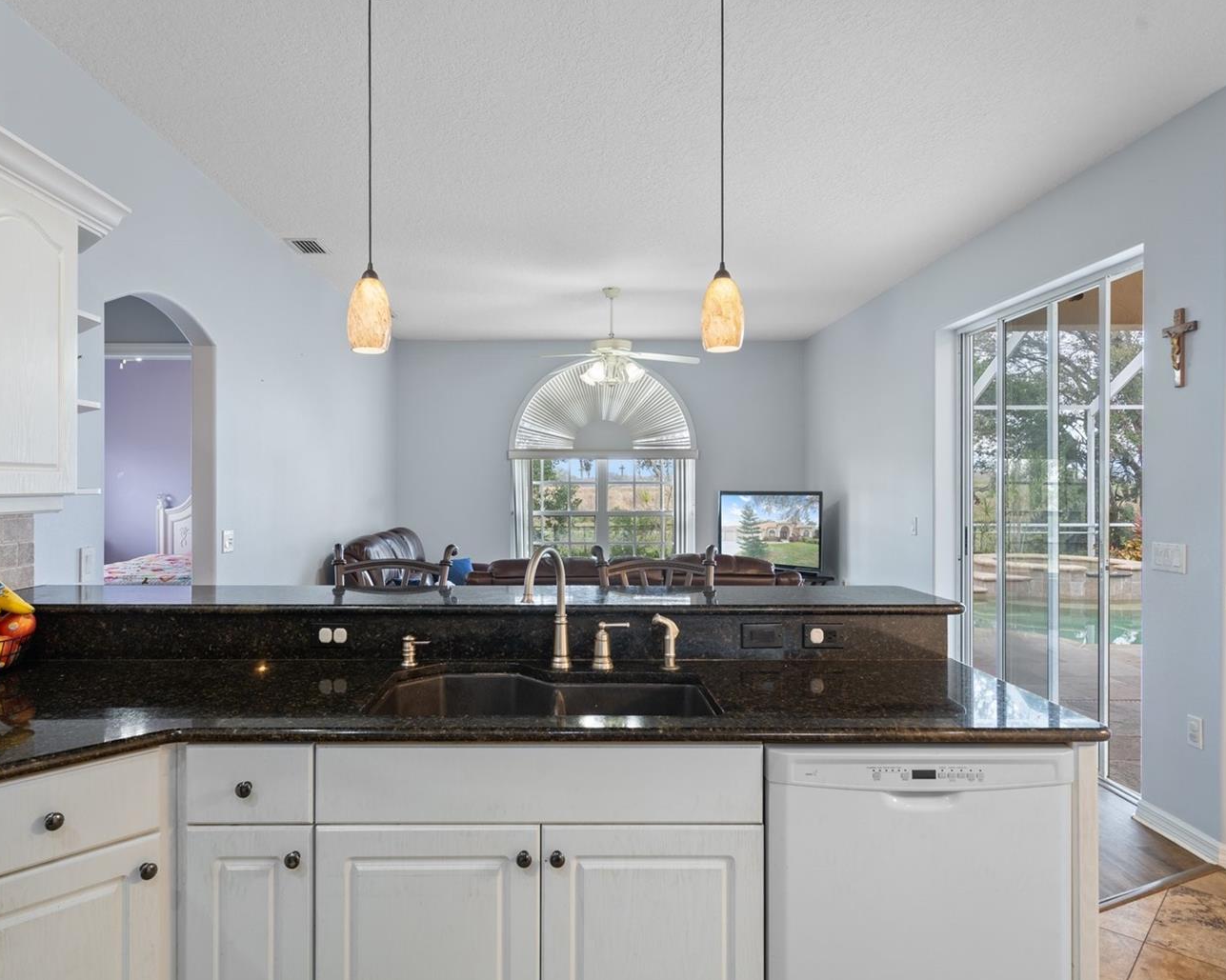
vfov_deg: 65.5
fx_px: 762
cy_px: 495
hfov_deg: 77.5
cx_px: 569
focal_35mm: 21
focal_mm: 18
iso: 320
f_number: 8
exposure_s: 3.2
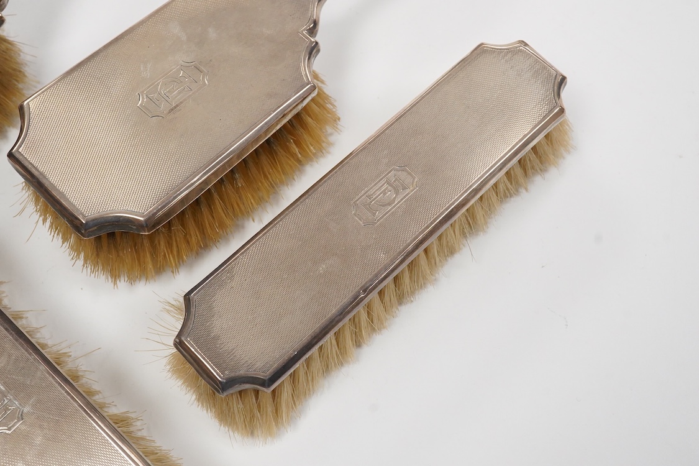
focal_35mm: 45
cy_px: 233
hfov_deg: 43.6
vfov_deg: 29.9
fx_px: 874
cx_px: 350
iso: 2500
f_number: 16
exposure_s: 1/100
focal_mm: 30
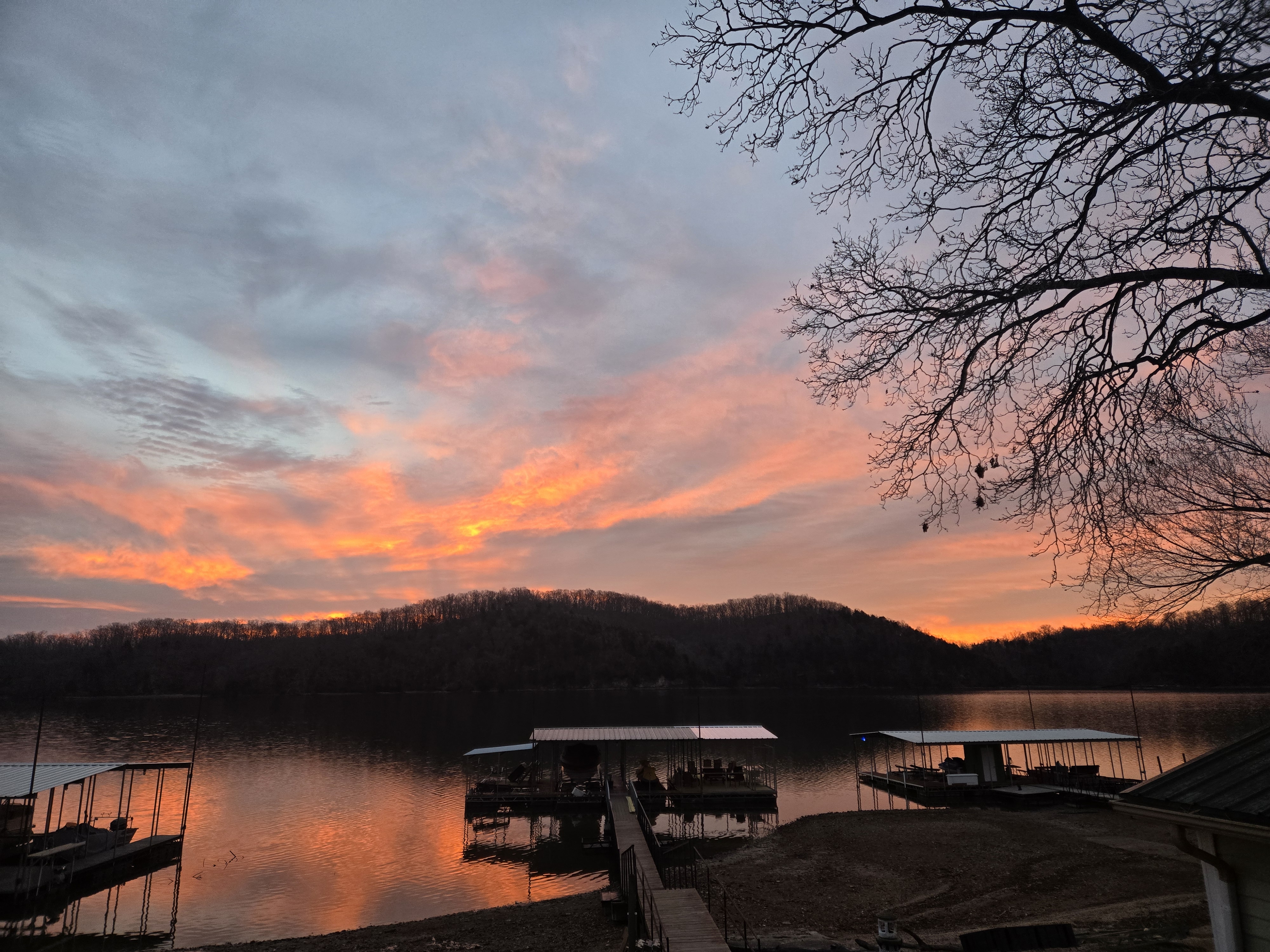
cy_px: 476
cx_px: 635
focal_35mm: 23
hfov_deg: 73.9
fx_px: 844
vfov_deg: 58.9
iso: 200
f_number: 1.8
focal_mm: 5.4
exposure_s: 1/180
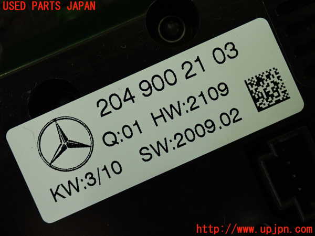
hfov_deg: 27.4
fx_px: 646
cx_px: 158
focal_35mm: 71
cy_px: 118
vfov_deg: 20.7
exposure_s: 1/125
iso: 640
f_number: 3.9
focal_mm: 12.73
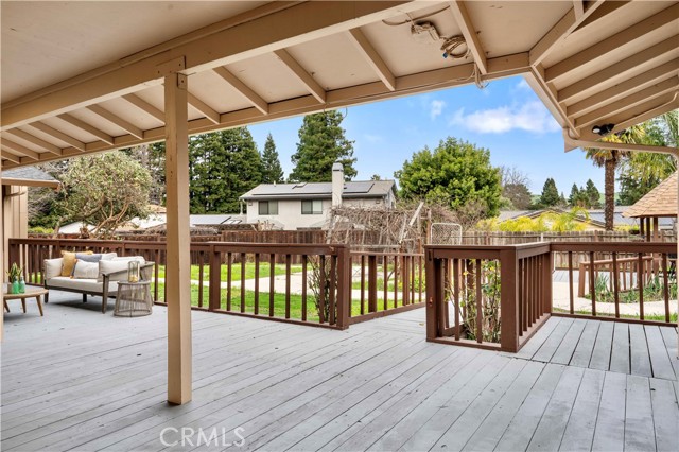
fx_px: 452
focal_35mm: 24
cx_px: 340
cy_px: 226
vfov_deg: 53.1
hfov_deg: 73.8
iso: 200
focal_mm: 24
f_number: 10
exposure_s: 1/20
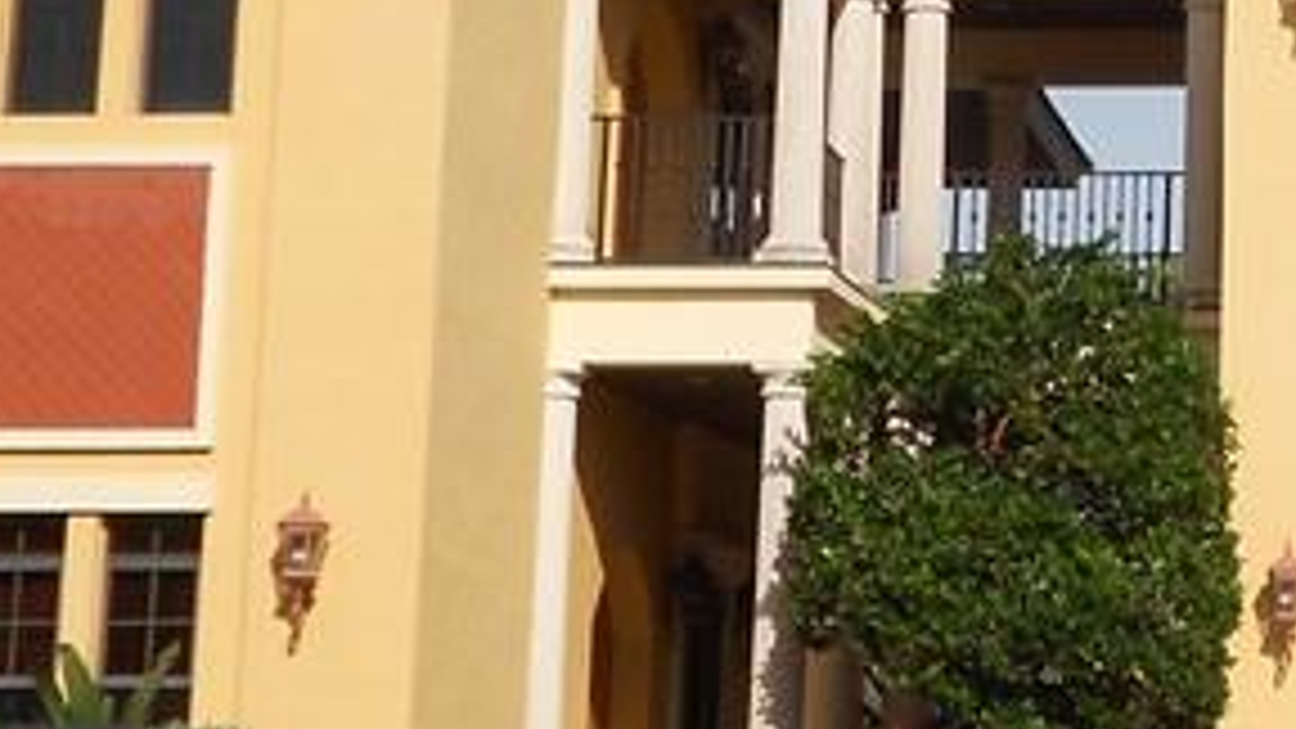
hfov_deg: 16.6
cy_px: -126
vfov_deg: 9.7
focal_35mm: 124
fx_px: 4261
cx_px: 1512
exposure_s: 1/1250
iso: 80
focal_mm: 5.8
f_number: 3.6
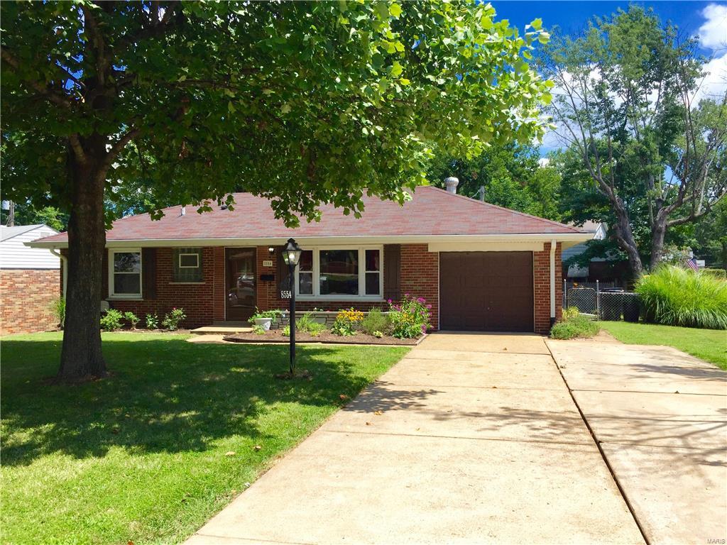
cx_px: 364
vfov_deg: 48.2
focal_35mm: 29
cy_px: 272
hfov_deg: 61.7
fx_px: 609
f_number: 2.2
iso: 32
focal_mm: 4.15
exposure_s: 1/1799
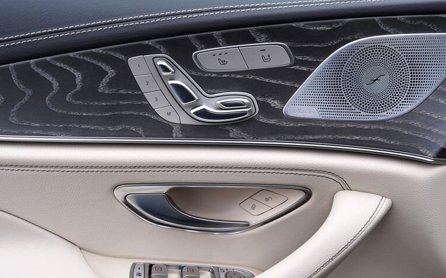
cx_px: 247
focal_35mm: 33
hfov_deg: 58.0
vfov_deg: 38.2
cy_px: 160
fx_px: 401
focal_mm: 24
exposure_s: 1/100
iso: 100
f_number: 5
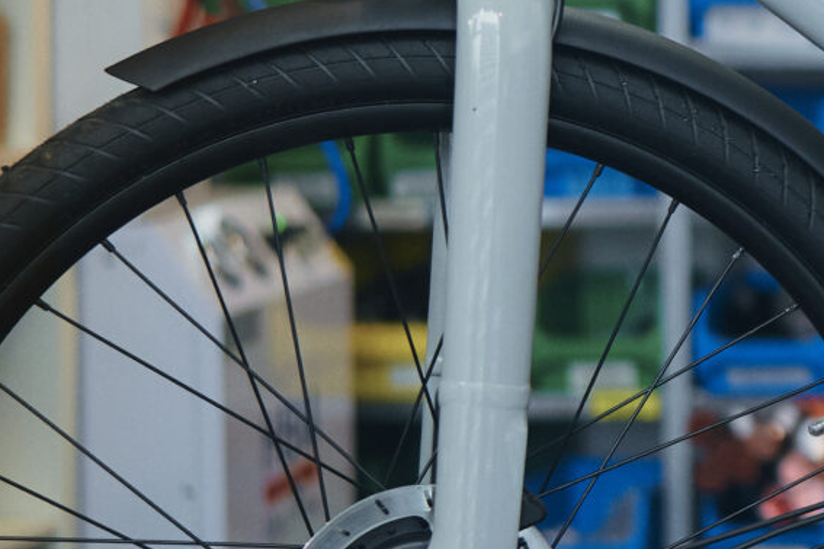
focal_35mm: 158
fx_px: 3616
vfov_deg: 8.7
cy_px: 94
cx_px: 1328
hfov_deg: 12.2
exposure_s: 1/2500
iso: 800
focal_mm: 35
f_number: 1.4
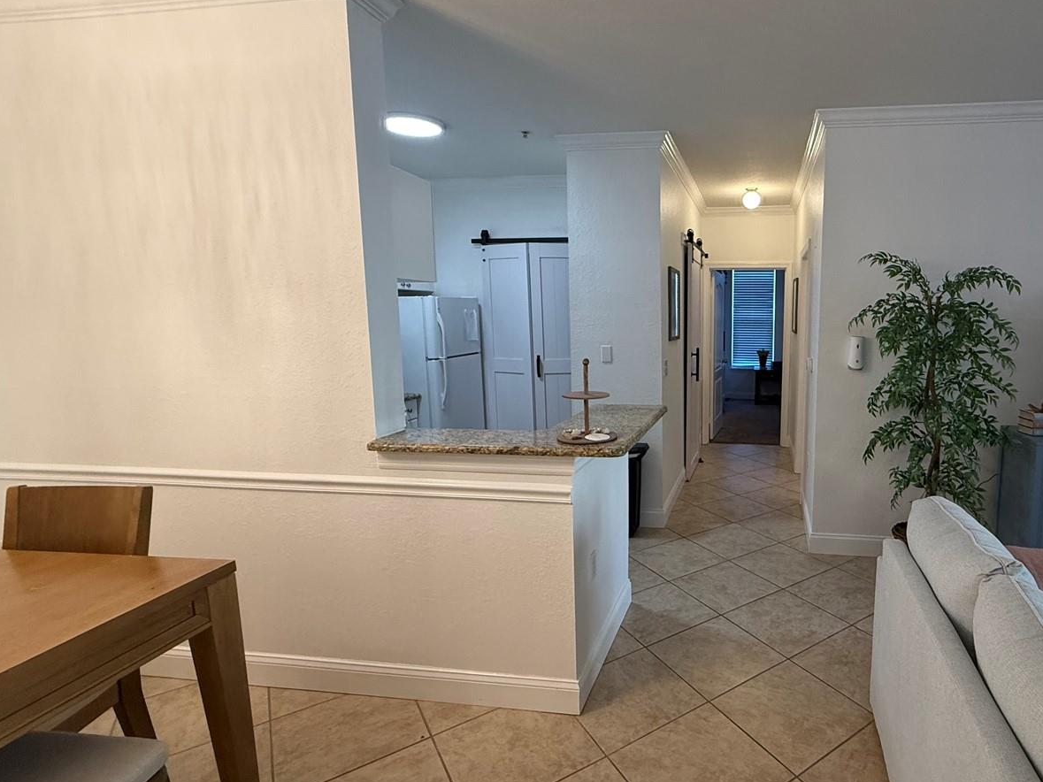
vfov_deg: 68.7
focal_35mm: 19
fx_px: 572
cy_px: 384
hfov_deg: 82.0
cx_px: 691
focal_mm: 2.22
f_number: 2.2
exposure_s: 1/120
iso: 200
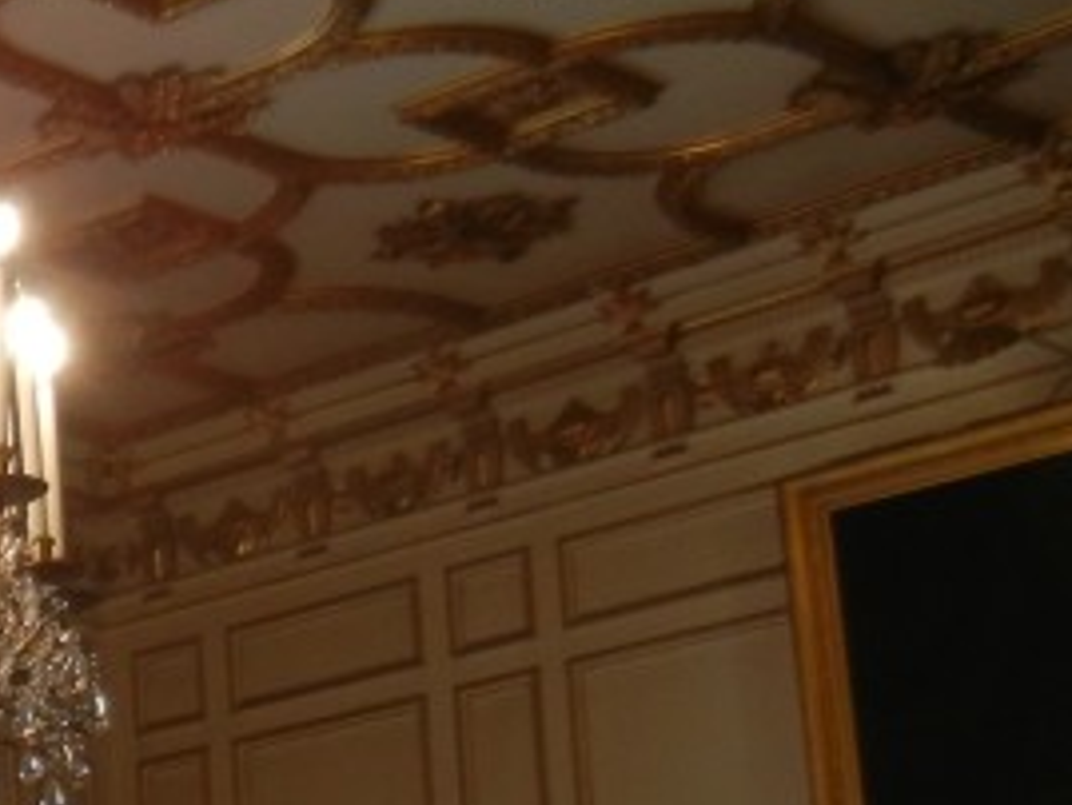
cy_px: 837
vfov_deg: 12.8
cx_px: -873
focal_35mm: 114
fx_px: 3532
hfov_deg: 15.0
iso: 160
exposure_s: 1/42.6
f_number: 3.5
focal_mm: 5.4
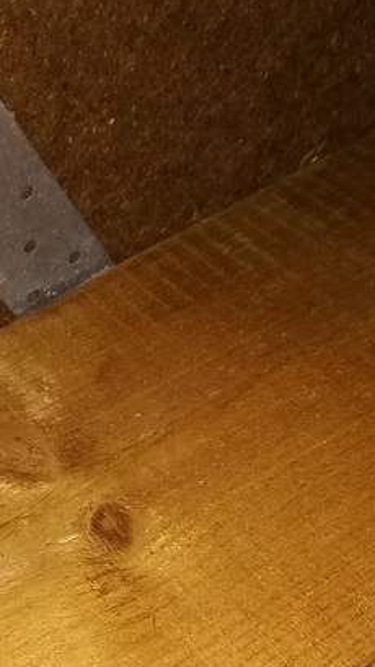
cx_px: -62
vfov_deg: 37.1
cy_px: 484
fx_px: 972
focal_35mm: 55
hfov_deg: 20.6
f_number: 2.2
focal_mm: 3.83
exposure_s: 1/33.3
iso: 125
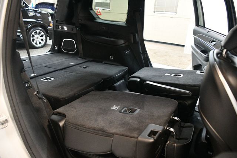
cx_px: 118
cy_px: 79
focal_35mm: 27
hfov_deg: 67.4
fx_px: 178
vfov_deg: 47.9
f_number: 3.5
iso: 4000
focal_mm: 18
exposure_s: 1/60
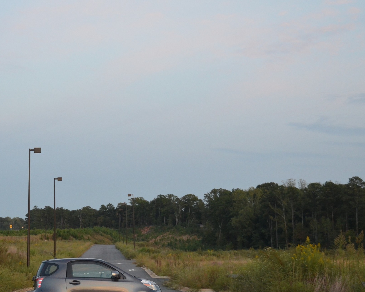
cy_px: 152
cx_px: 105
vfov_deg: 21.9
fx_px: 756
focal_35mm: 70
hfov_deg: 26.9
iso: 1600
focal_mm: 32
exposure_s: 1/125
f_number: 4.2
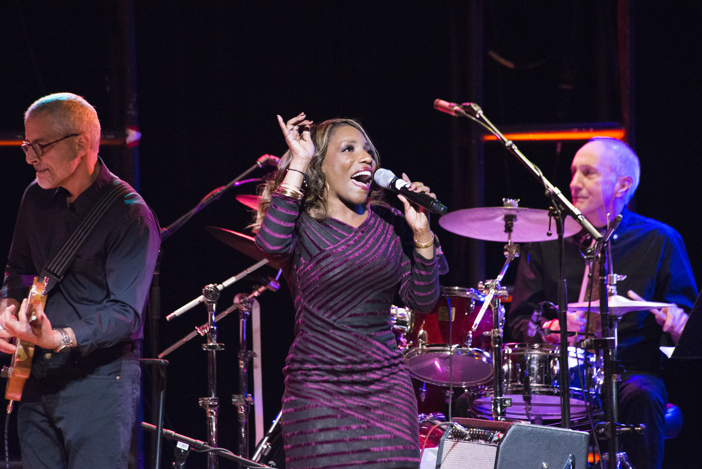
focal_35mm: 360
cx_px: 351
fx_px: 7023
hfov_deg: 5.7
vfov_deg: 3.8
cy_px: 234
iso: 6400
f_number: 7.1
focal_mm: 360
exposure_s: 1/320
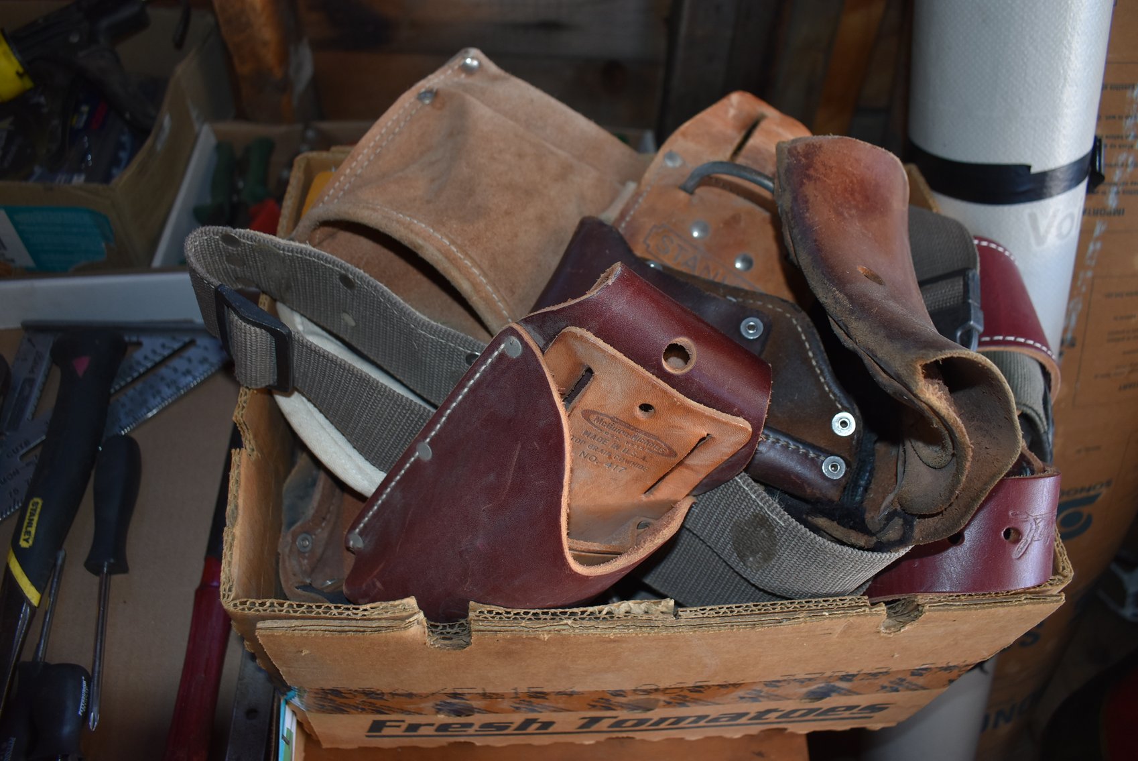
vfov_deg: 48.0
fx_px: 854
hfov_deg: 67.3
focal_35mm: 27
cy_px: 380
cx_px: 569
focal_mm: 18
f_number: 3.5
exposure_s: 1/125
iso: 400
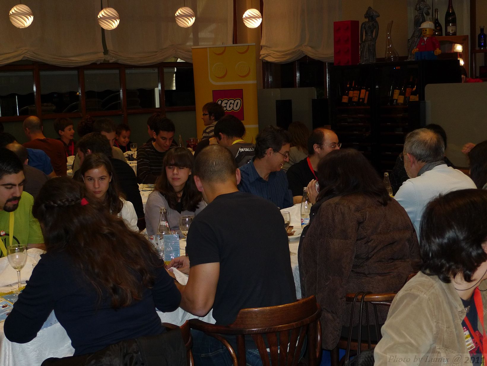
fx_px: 802
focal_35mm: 57
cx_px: 244
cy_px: 183
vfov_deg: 25.7
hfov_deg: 33.8
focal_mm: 12.1
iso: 200
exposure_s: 1/60
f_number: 2.8
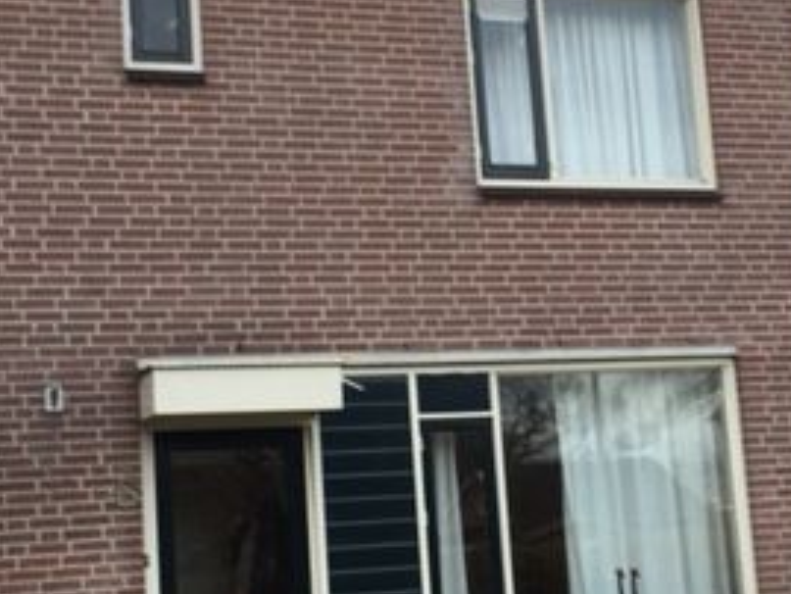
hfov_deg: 28.1
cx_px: 453
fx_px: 1577
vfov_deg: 21.3
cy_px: 300
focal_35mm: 69
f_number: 2.2
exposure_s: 1/100
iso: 40
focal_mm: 4.15
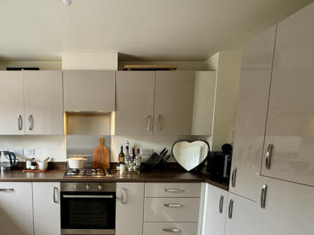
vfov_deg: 59.2
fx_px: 199
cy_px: 163
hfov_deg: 72.2
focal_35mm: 22
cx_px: 87
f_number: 2.2
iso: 250
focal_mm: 2.22
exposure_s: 1/99
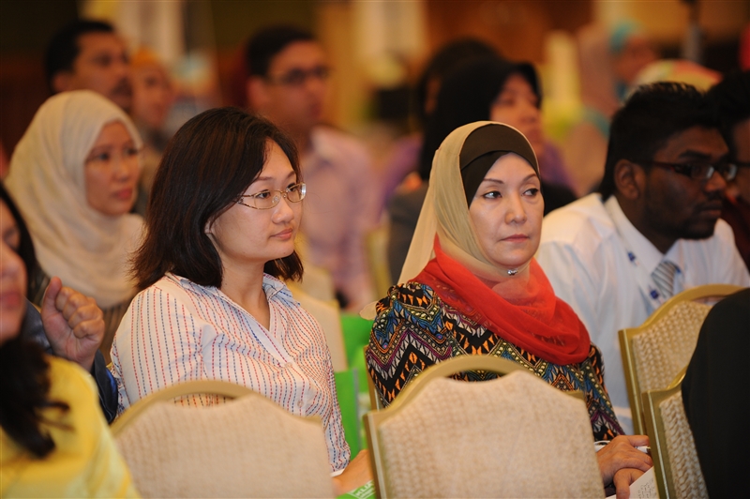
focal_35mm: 200
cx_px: 375
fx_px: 4163
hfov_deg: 10.3
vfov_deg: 6.9
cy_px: 250
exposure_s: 1/60
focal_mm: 200
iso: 1000
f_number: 2.8
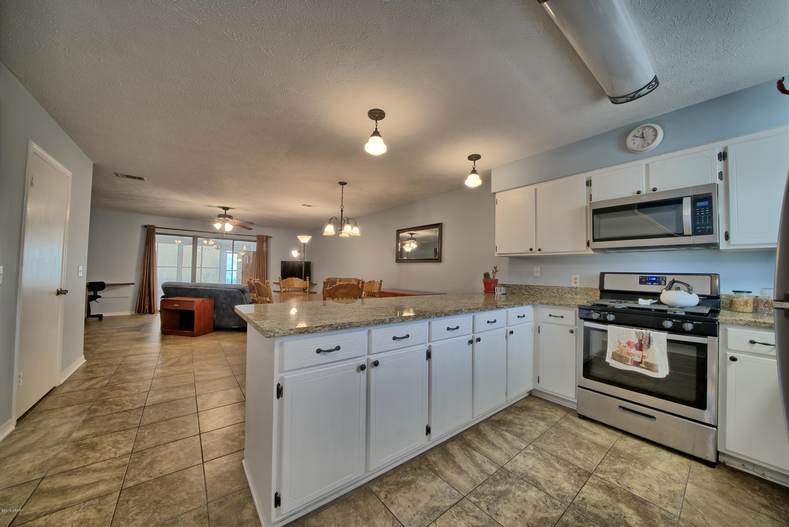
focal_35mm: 12
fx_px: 263
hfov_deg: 112.6
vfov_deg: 90.0
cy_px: 264
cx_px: 394
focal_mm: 12
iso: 200
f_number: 13
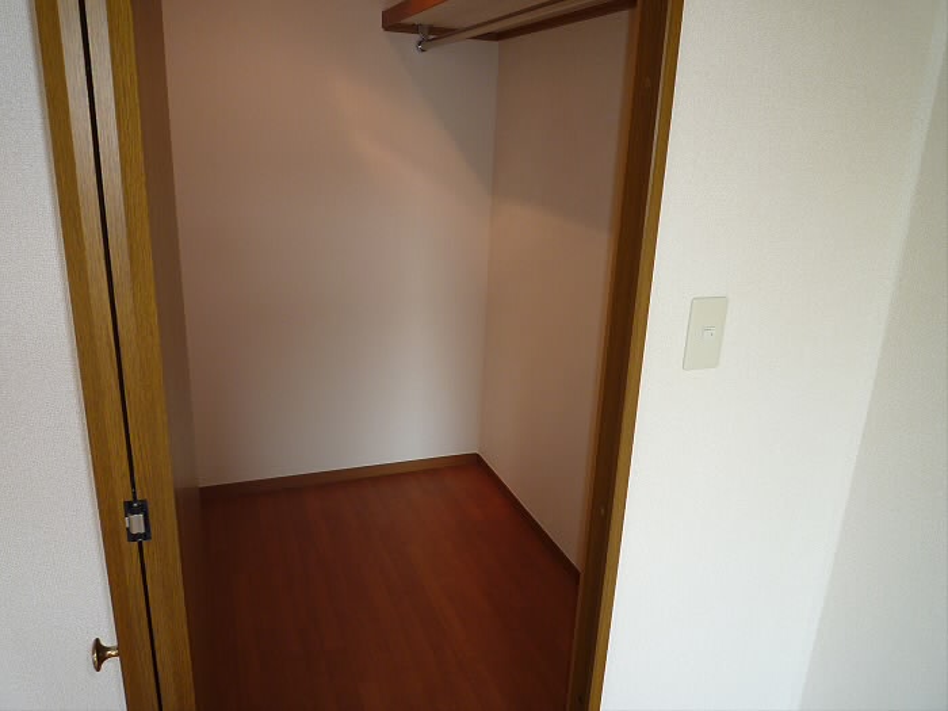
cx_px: 474
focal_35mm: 25
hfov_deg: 69.4
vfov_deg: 54.9
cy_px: 356
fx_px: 685
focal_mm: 4.4
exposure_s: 1/30
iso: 100
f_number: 2.8
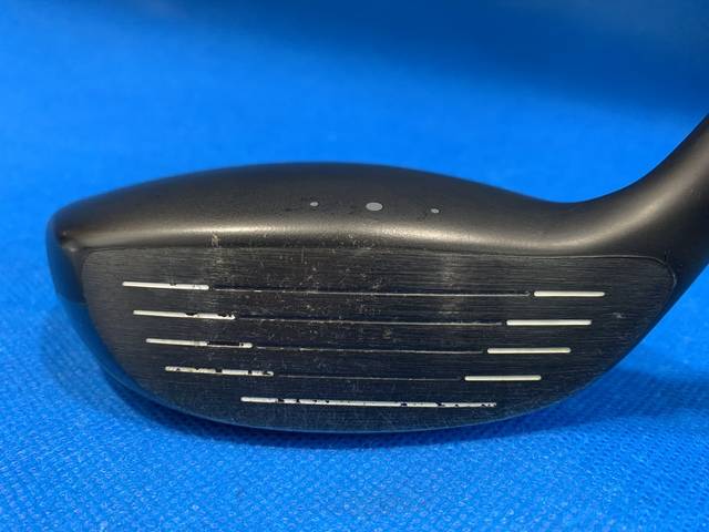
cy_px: 266
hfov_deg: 67.3
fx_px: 533
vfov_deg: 53.1
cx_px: 354
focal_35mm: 26
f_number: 1.8
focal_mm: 4.25
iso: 320
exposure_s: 1/60
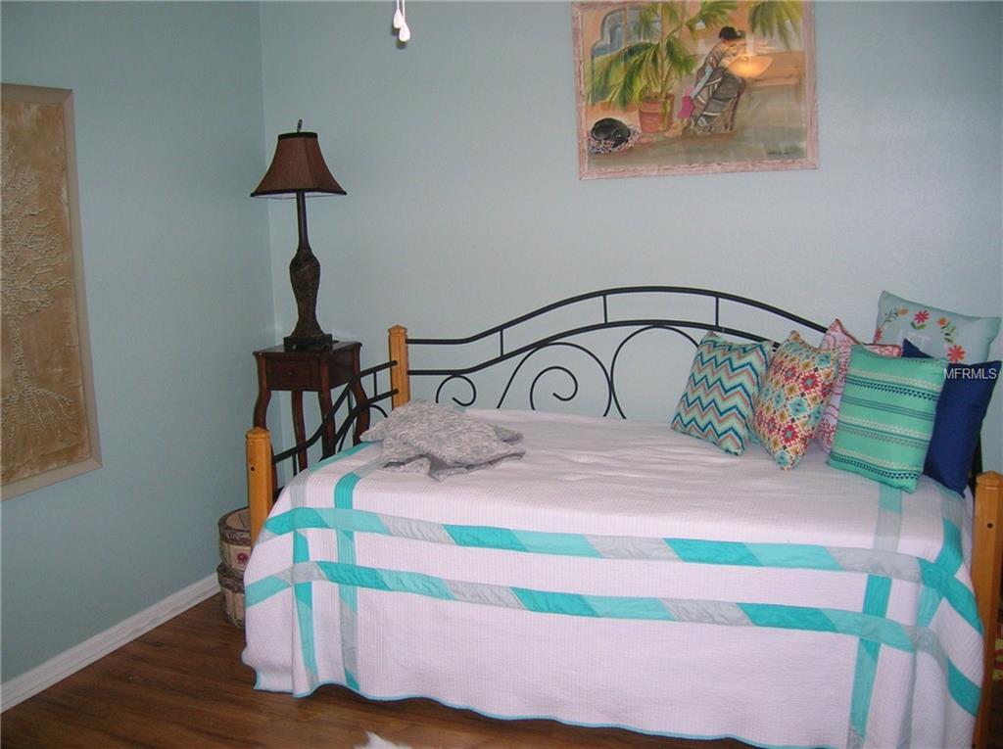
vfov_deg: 41.7
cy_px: 374
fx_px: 984
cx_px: 502
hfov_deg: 54.0
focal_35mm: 34
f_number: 2.9
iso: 100
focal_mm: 5.7
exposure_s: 1/60.1
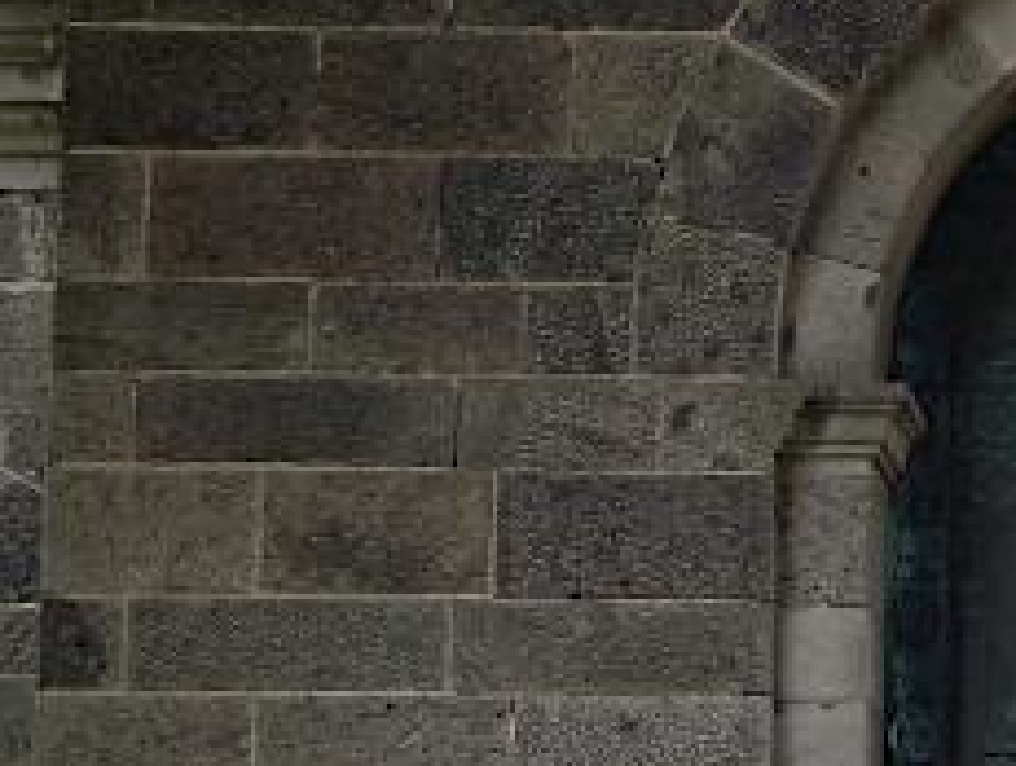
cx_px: 1267
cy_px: 194
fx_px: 5791
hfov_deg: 9.9
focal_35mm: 197
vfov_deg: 7.6
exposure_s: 1/40
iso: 125
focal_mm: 6.8
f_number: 3.4
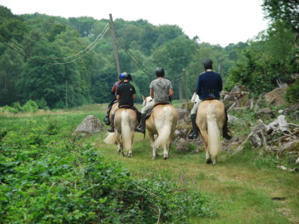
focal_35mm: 253
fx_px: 2181
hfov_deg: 7.8
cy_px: 112
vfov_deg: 5.9
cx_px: 133
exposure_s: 1/250
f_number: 6
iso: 400
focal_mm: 155
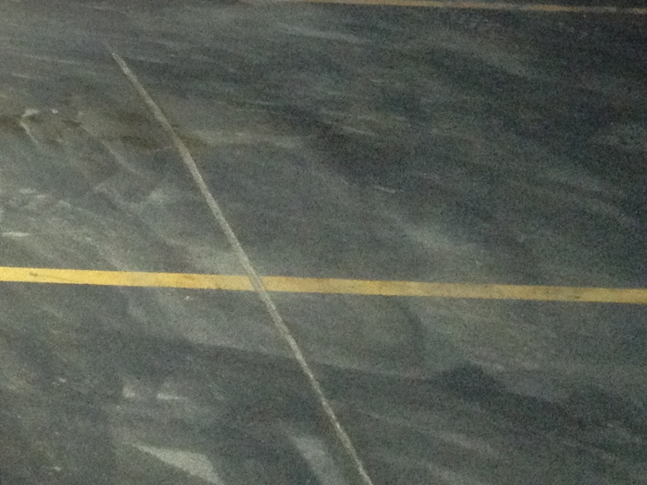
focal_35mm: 110
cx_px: -366
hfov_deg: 16.1
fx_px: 2056
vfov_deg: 13.1
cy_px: -93
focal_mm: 4.28
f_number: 2.4
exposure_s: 1/20
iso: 400
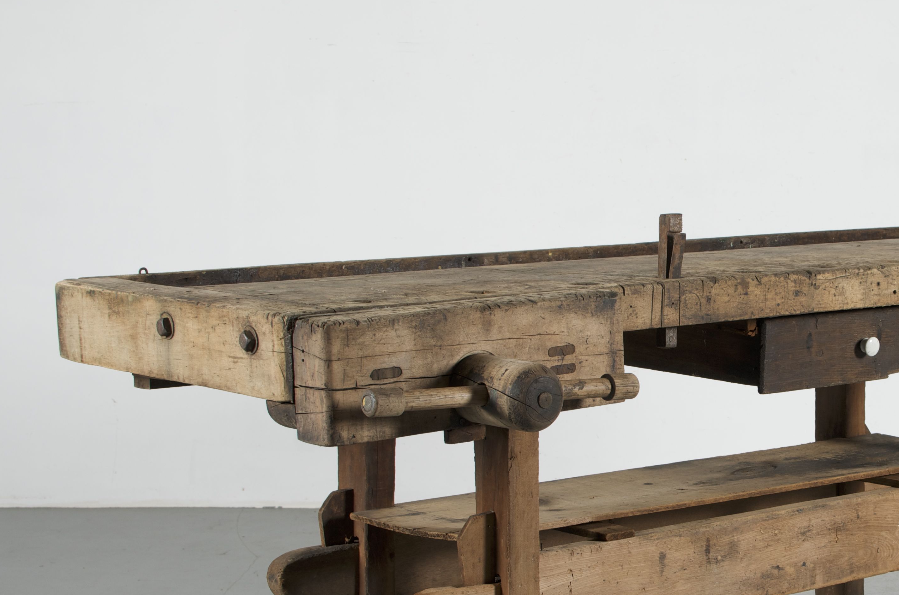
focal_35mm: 91
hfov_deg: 22.2
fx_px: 2265
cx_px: 719
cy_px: 410
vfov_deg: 14.9
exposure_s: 1/125
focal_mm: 35
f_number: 6.3
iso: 100
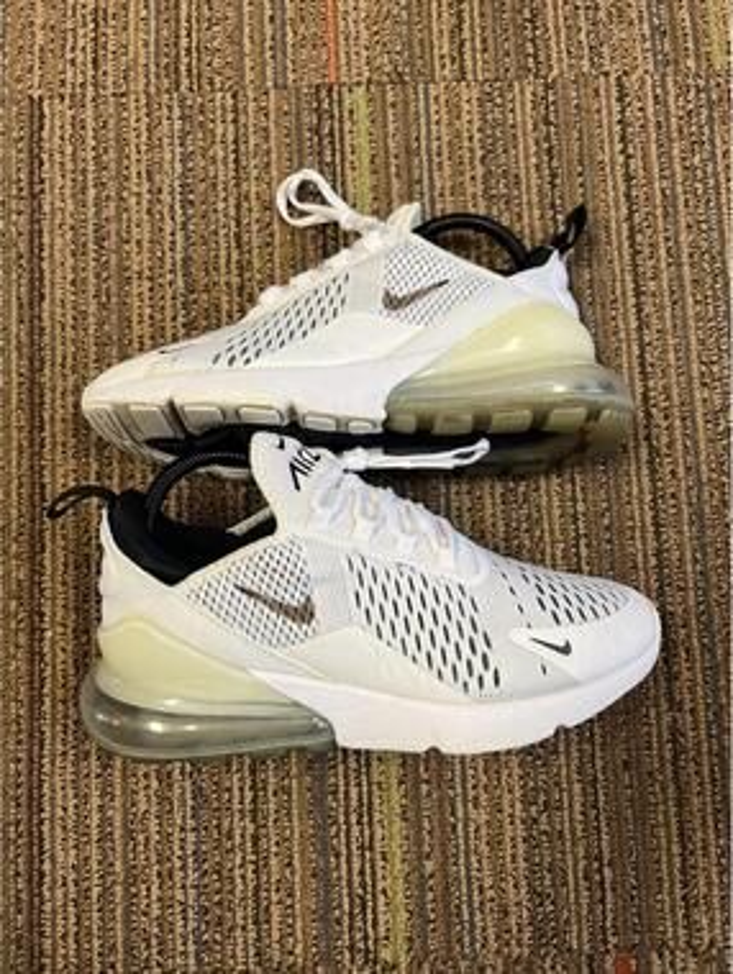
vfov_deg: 67.2
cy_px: 487
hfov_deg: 53.2
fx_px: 732
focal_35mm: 26
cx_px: 366
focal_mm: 5.7
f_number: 1.5
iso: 80
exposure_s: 1/60
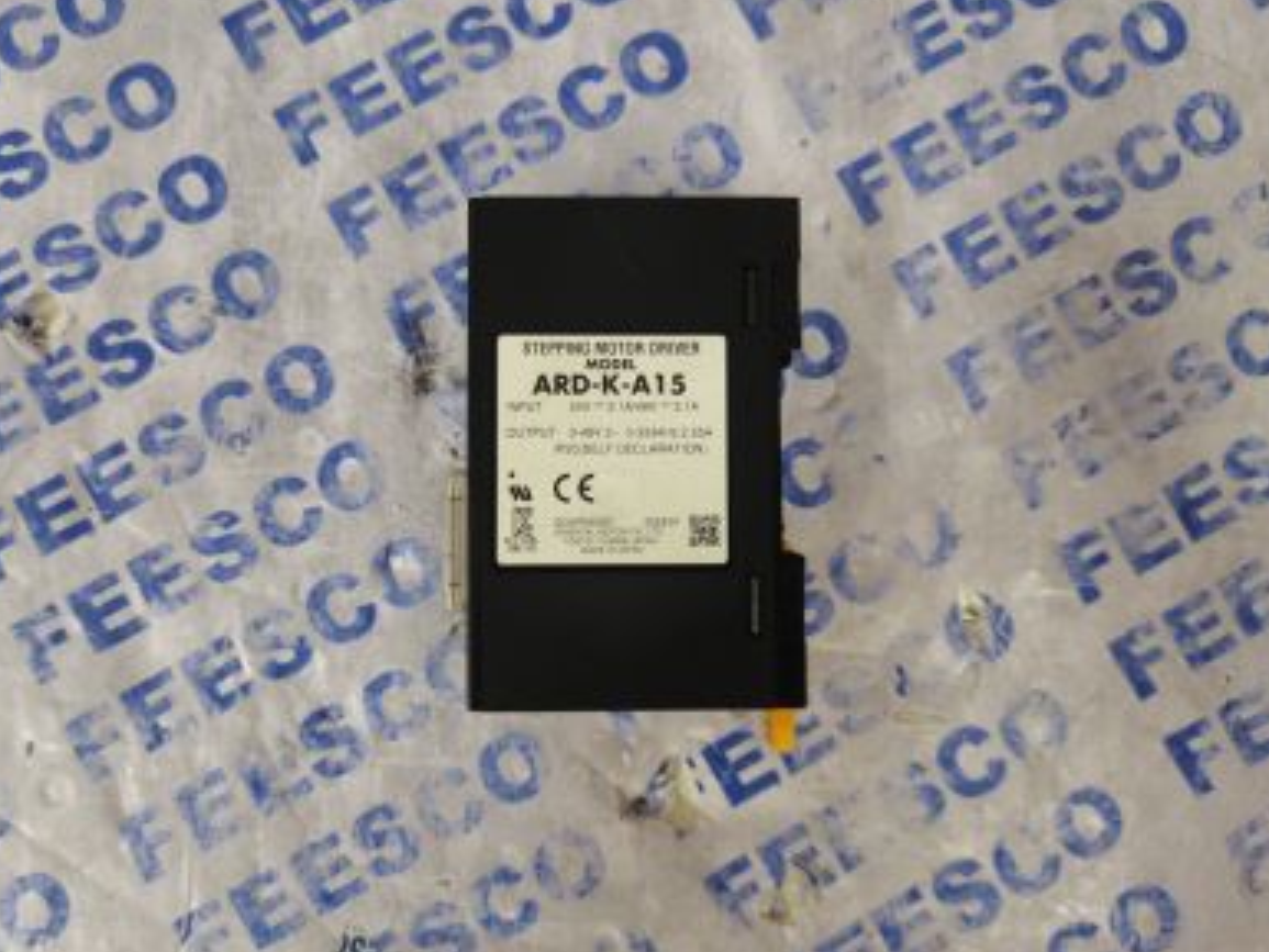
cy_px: 471
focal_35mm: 27
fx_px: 990
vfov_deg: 51.4
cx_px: 620
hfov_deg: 65.3
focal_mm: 5.58
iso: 640
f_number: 1.8
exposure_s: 1/40
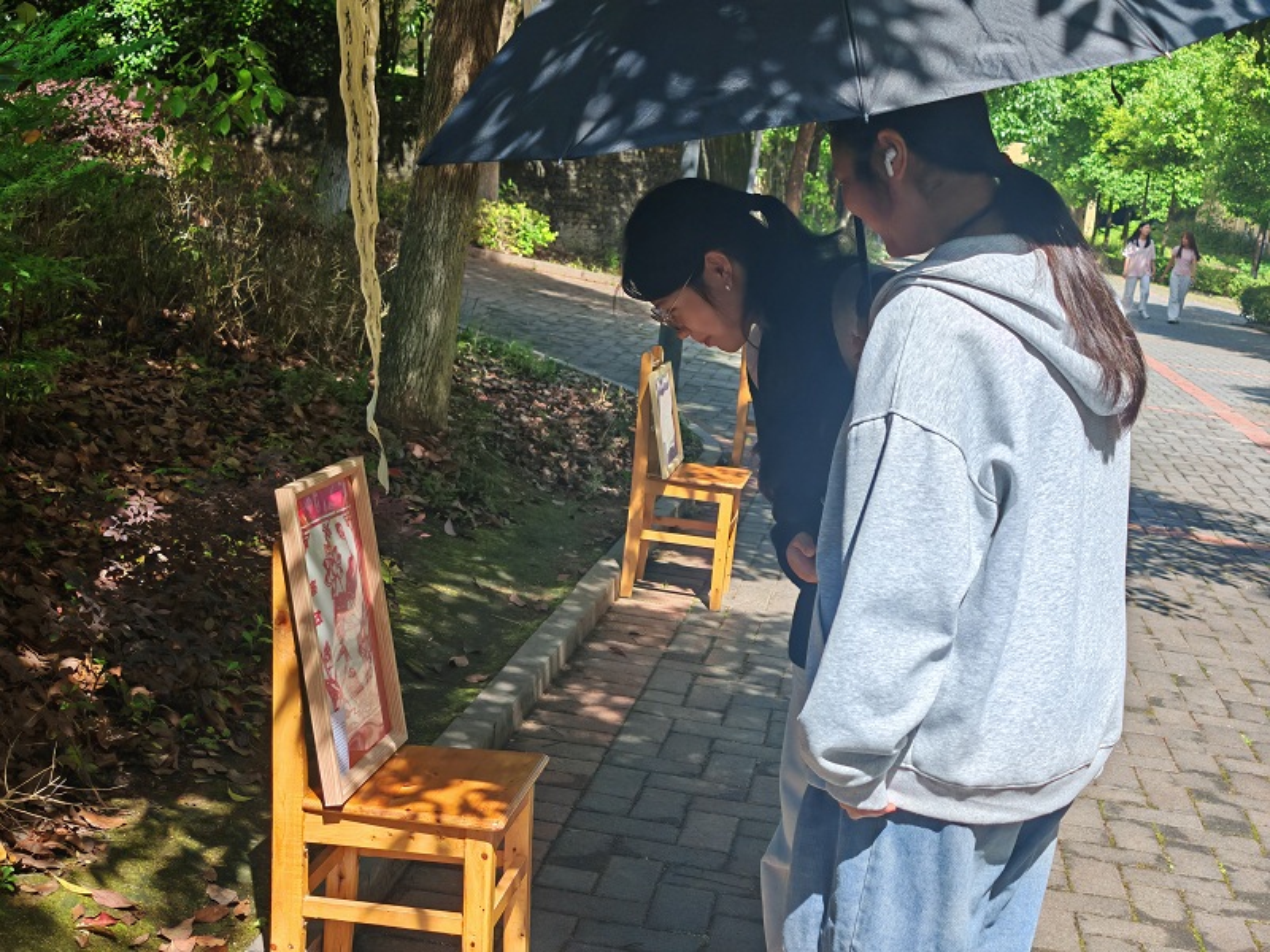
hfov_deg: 34.3
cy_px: 476
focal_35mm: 56
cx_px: 635
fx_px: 2055
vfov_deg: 26.1
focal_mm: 7.62
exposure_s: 1/1800
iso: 50
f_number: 1.6
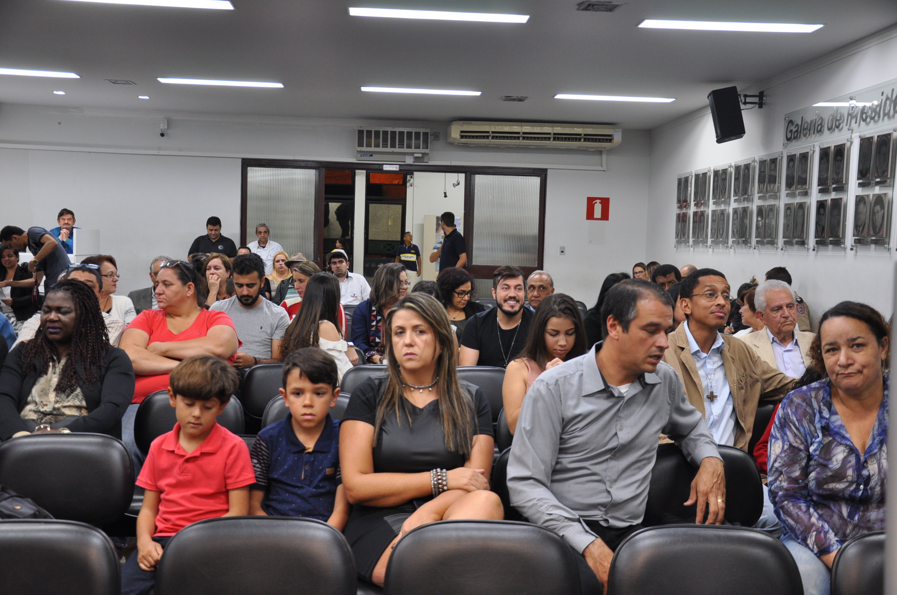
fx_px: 1045
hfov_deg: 46.4
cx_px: 448
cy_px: 298
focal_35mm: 42
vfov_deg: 31.8
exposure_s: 1/40
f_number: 4
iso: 640
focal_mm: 28
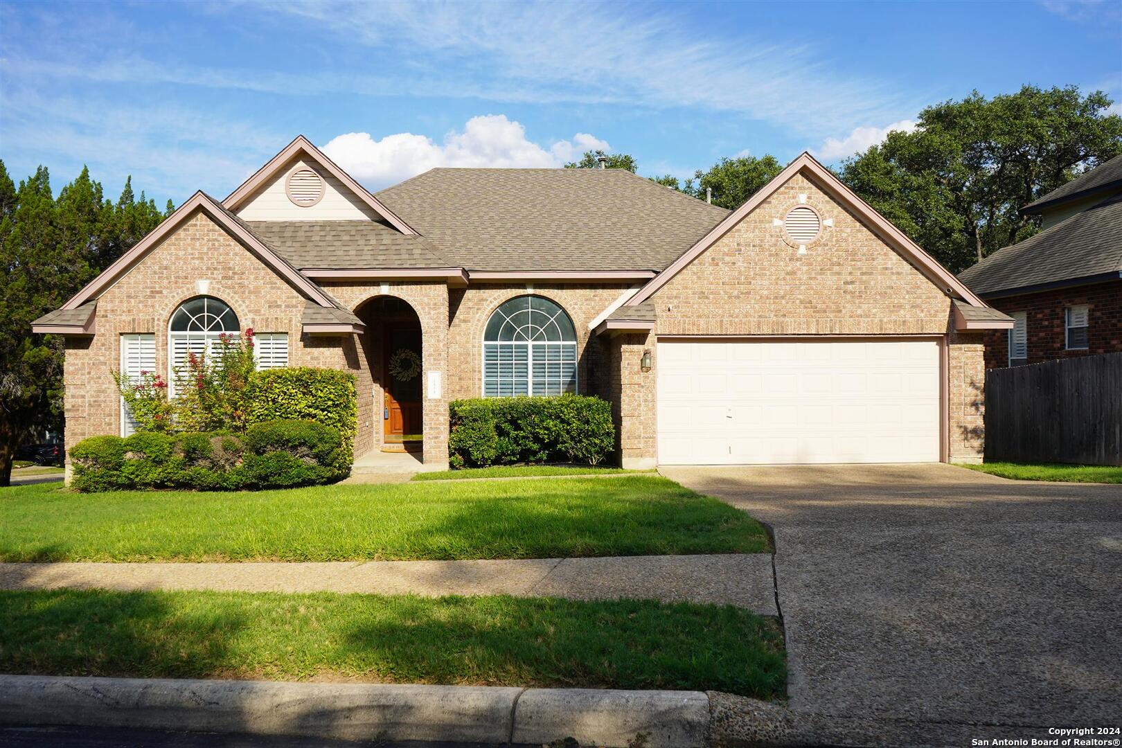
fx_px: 966
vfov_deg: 42.3
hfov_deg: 60.3
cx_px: 561
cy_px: 374
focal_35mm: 31
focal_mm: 31
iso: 100
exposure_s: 1/200
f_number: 10
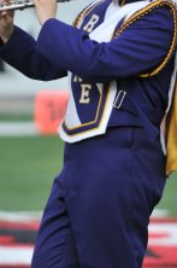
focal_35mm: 812
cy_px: 135
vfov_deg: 2.5
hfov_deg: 1.7
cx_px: 87
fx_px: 6016
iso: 200
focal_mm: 200
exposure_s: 1/1000
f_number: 2.8
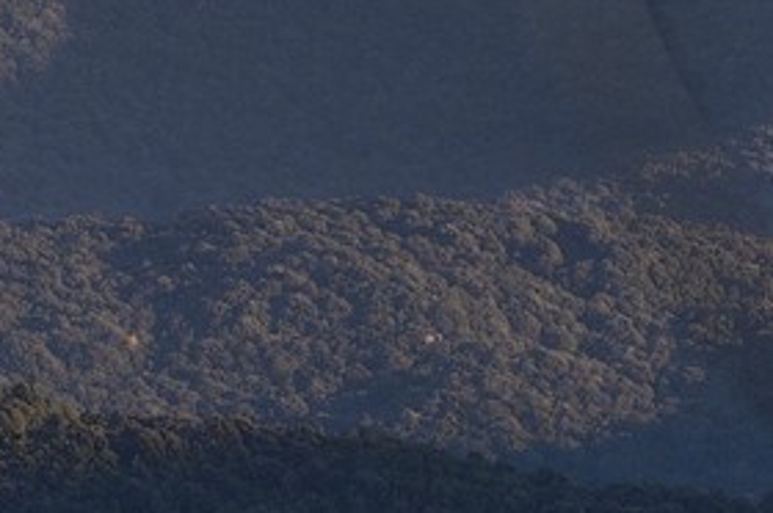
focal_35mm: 1144
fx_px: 24535
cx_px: 1593
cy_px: -370
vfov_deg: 1.2
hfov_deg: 1.8
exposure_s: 1/200
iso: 200
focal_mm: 200
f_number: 8
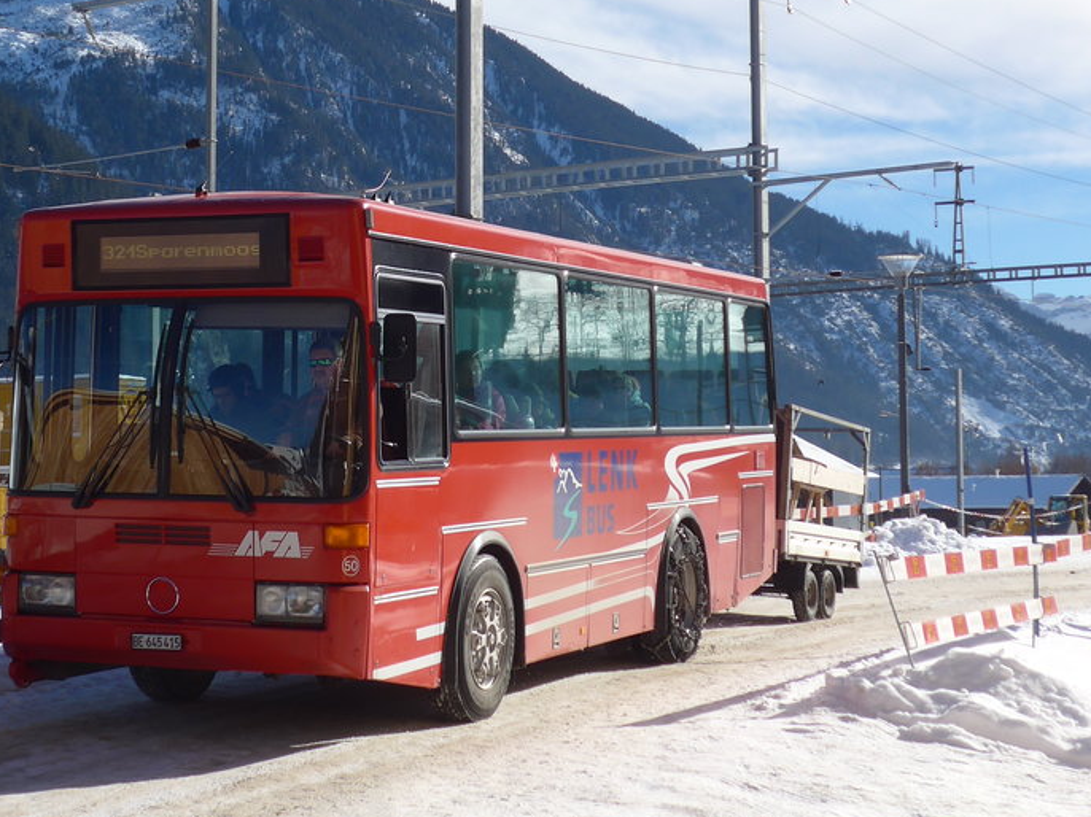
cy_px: 259
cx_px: 328
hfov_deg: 25.2
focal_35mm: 77
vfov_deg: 19.1
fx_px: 2426
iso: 80
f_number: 3.2
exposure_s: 1/1600
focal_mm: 9
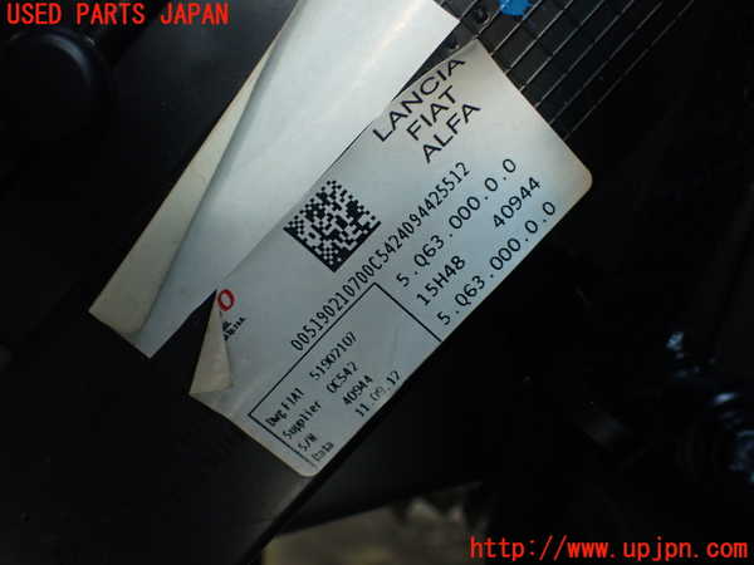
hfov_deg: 56.8
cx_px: 377
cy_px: 282
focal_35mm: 32
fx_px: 697
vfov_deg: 44.2
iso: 320
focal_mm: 5.79
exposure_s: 1/30
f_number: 2.4
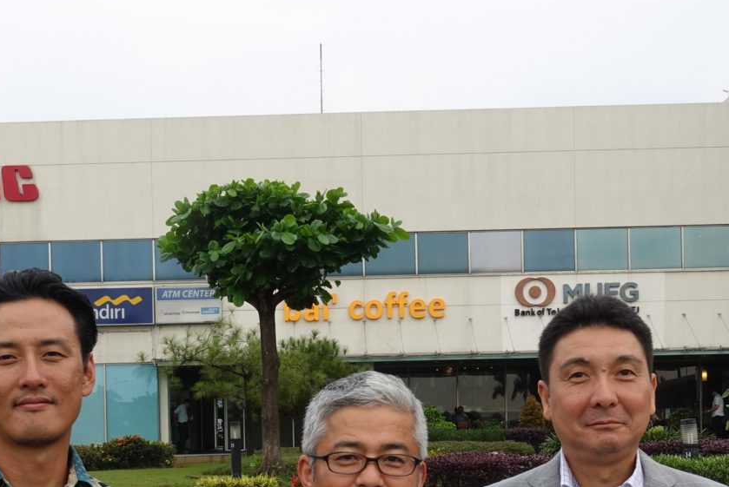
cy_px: 444
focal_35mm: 52
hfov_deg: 37.9
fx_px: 1054
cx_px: 277
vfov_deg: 25.2
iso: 125
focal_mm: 10.07
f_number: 5.6
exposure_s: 1/100
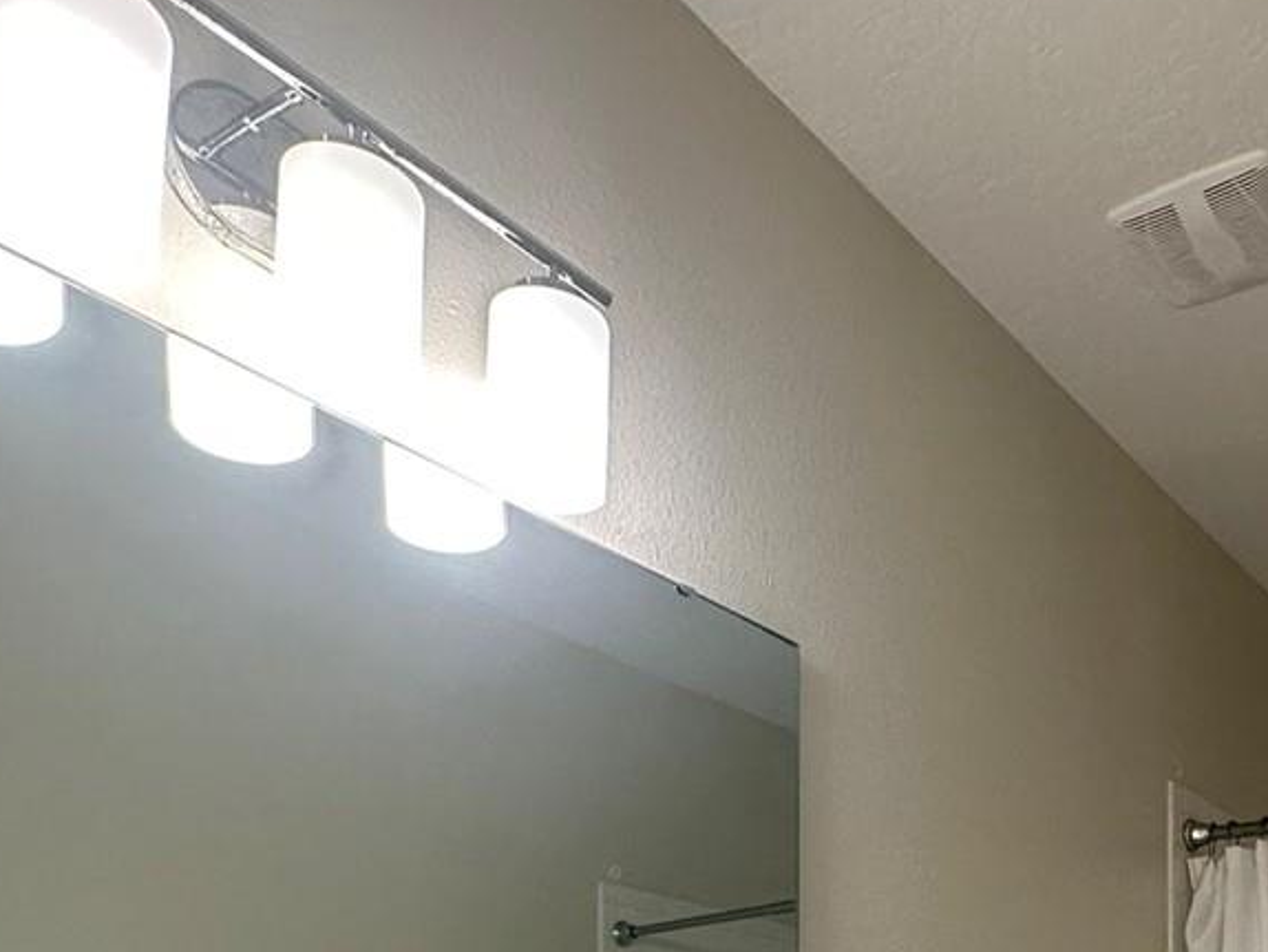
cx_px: 992
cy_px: 1151
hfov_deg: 45.7
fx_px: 1429
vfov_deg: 30.9
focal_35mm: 39
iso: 200
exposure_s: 1/120
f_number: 2.2
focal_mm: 2.22
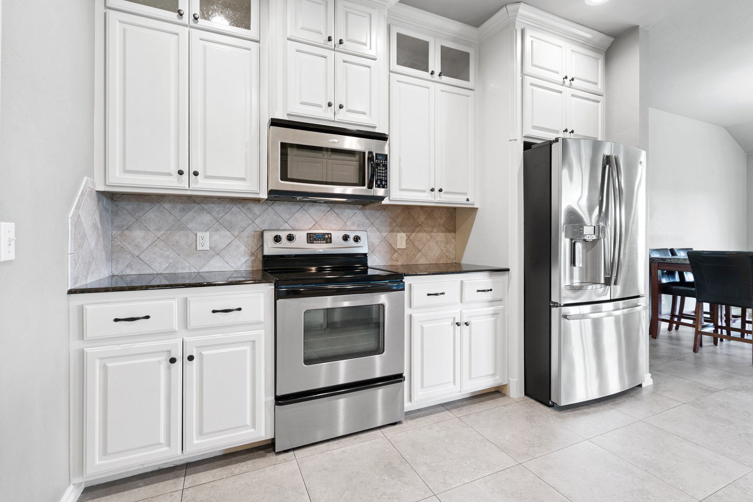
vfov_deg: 73.8
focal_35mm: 16
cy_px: 251
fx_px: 335
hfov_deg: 96.7
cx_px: 376
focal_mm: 16
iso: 200
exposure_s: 1/15
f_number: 7.1
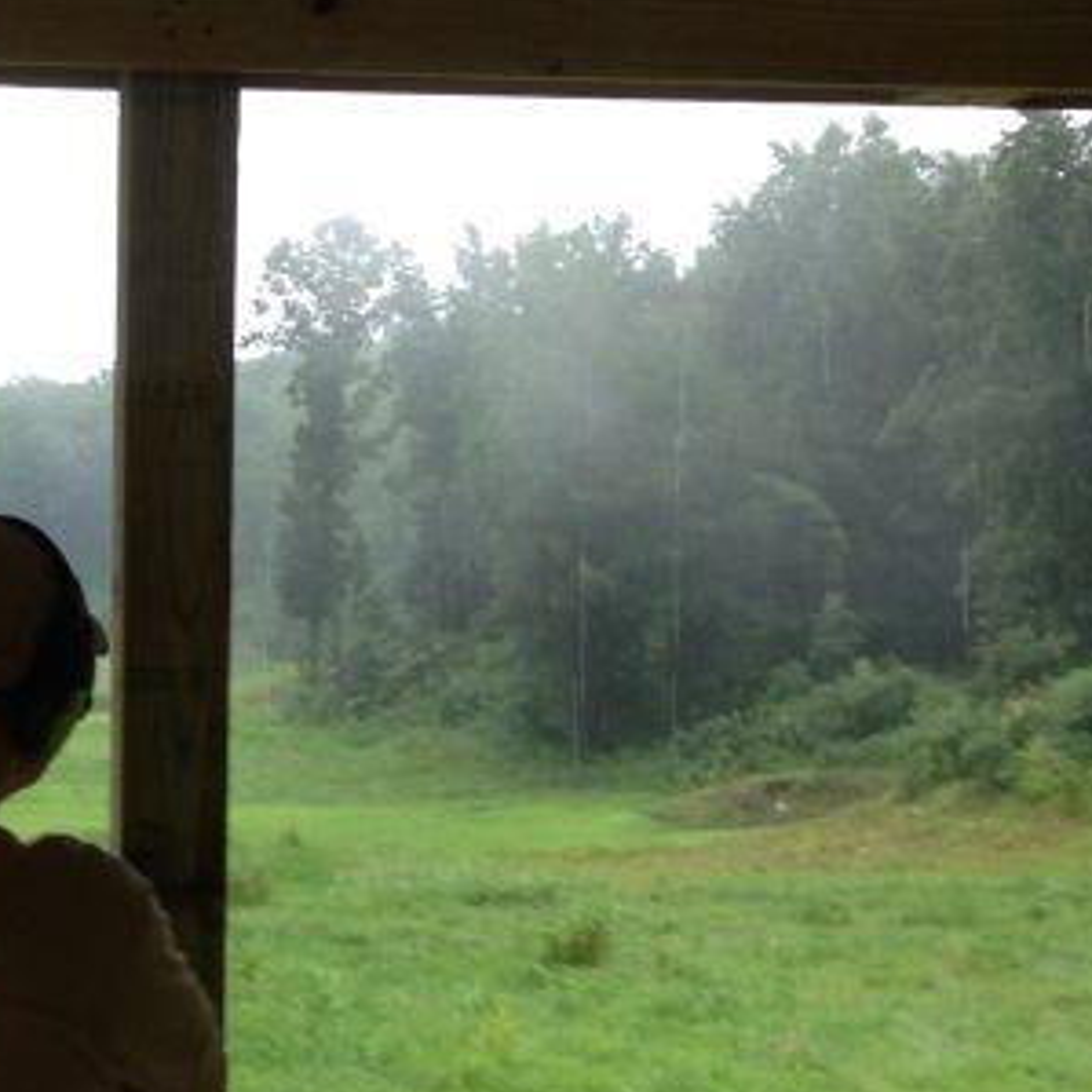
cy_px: 1052
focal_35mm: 100
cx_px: 66
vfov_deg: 17.1
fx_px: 3569
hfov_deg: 17.1
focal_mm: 4.13
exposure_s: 1/30
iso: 64
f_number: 2.4
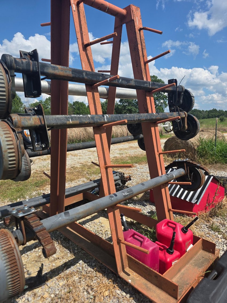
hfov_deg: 58.9
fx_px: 201
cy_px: 152
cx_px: 114
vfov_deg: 73.9
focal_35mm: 23
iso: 80
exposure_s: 1/6150
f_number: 1.7
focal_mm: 6.3
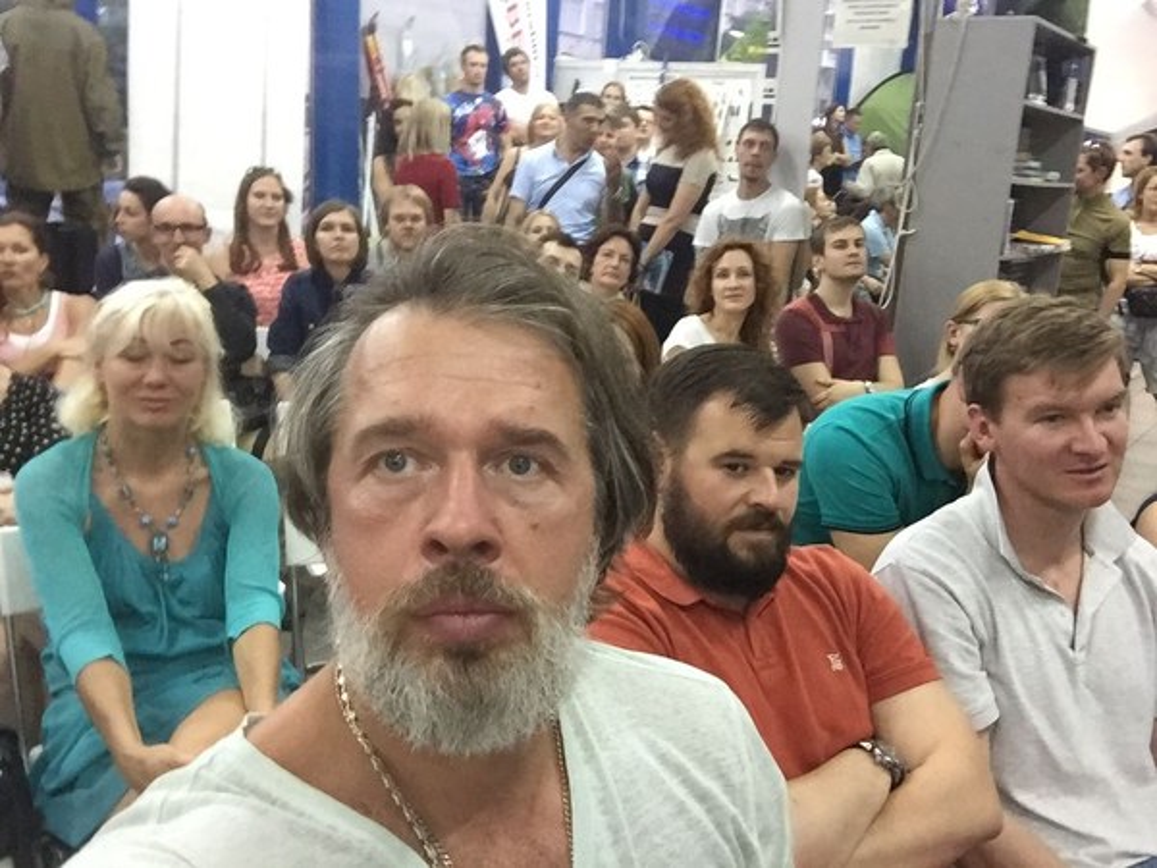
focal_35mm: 31
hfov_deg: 58.4
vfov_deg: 45.4
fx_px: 1036
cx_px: 578
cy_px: 434
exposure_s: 1/20
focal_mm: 2.65
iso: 250
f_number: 2.2
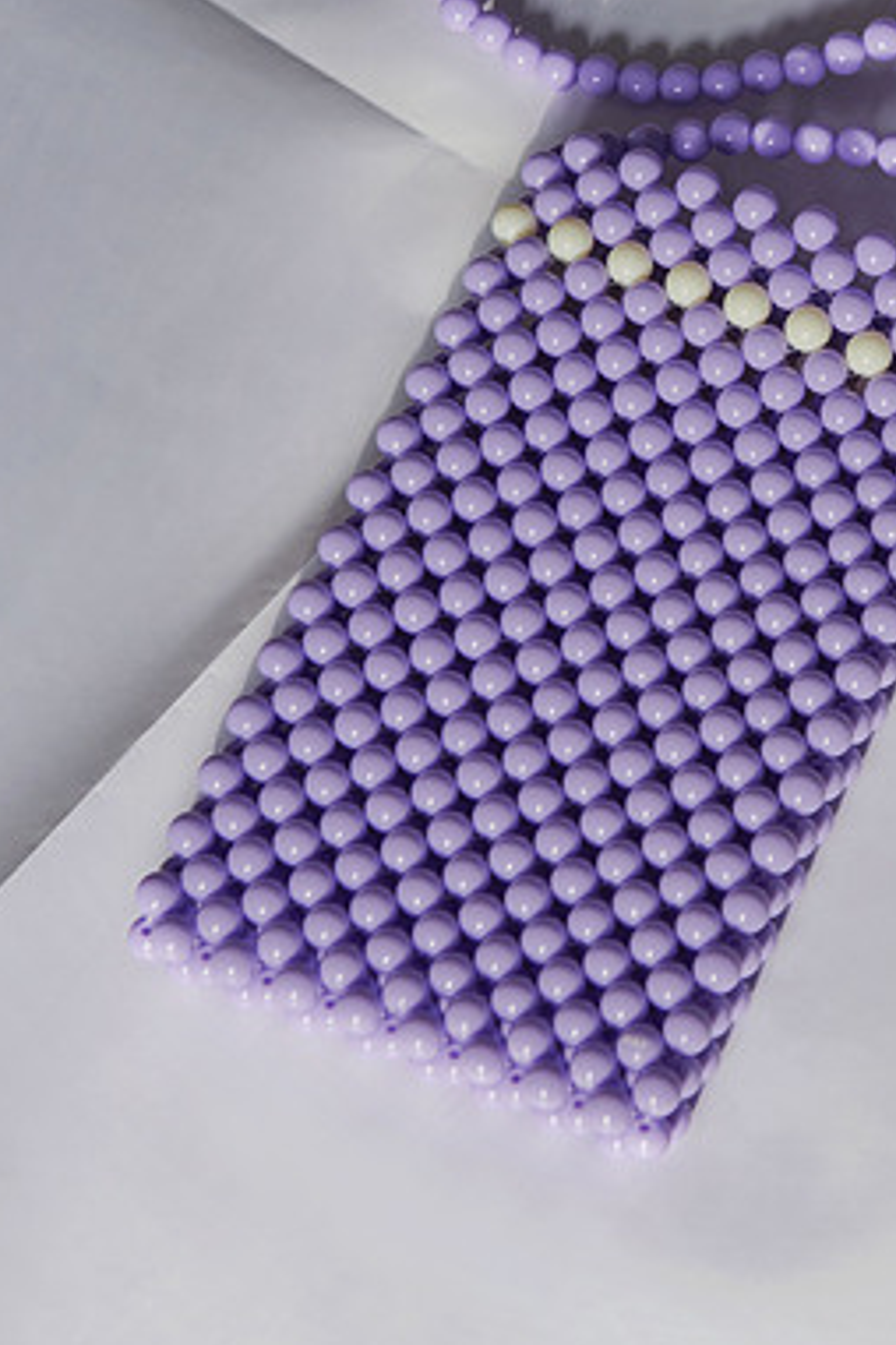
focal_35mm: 132
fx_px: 4928
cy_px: 302
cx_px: 833
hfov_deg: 10.3
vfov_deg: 15.4
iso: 400
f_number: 6.3
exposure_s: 1/80
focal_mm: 58
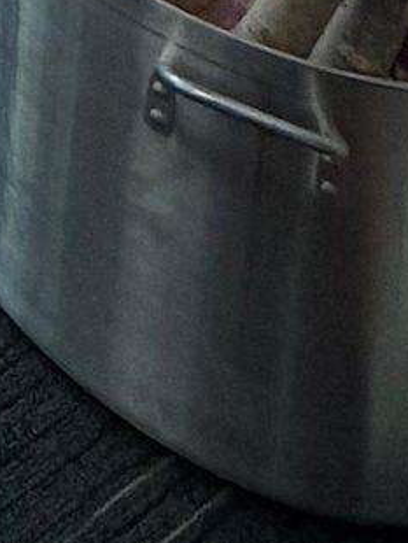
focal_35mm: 104
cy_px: -1168
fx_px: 1632
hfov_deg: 8.8
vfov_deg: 10.8
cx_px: -1084
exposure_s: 1/120
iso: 64
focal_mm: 2.22
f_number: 2.2
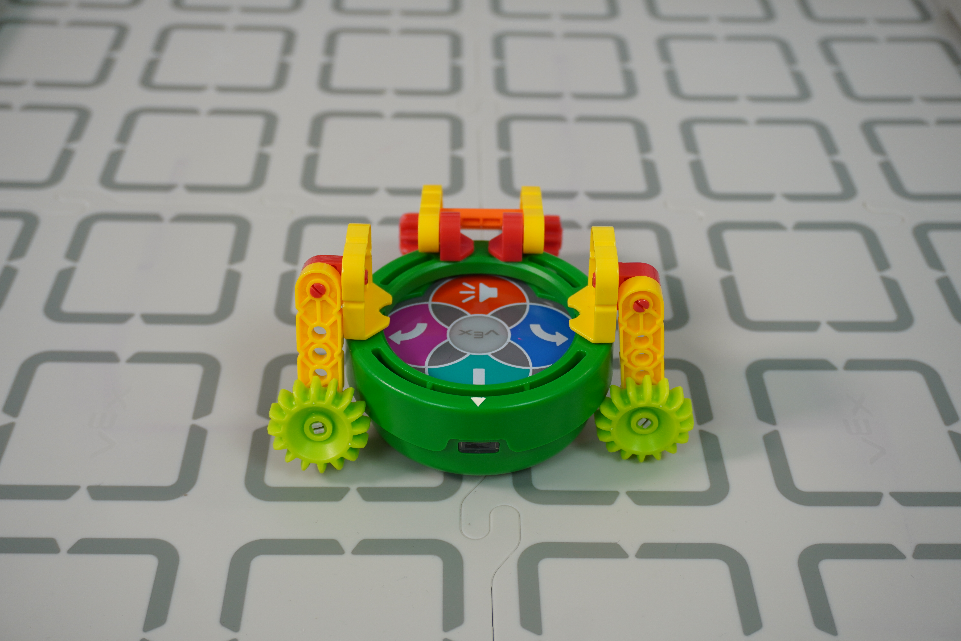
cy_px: 320
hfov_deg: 45.0
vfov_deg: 30.8
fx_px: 1161
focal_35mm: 44
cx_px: 480
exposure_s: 1/50
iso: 160
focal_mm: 29
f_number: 4.5
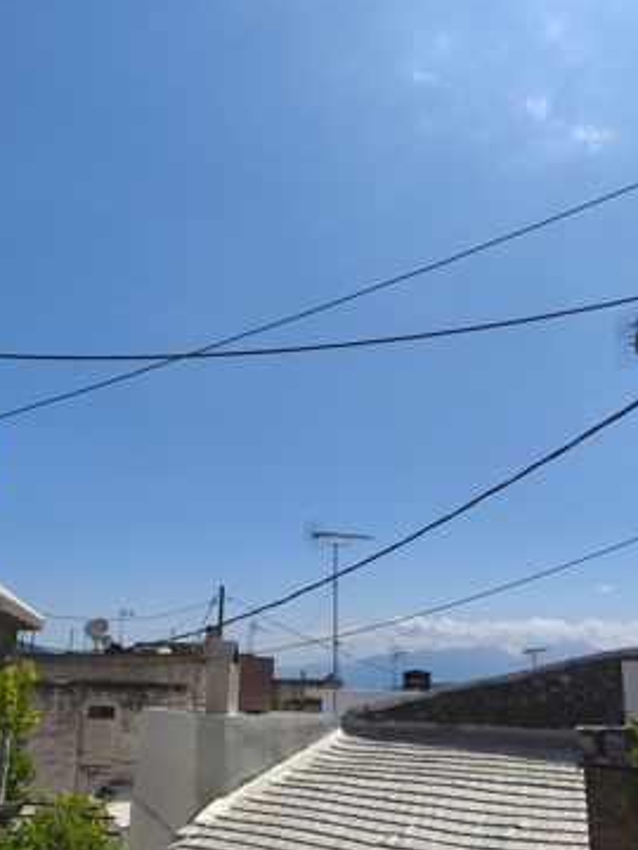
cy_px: 470
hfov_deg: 41.8
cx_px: 337
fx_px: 836
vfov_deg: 53.9
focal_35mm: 34
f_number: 1.7
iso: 80
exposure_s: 1/5878
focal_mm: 5.35
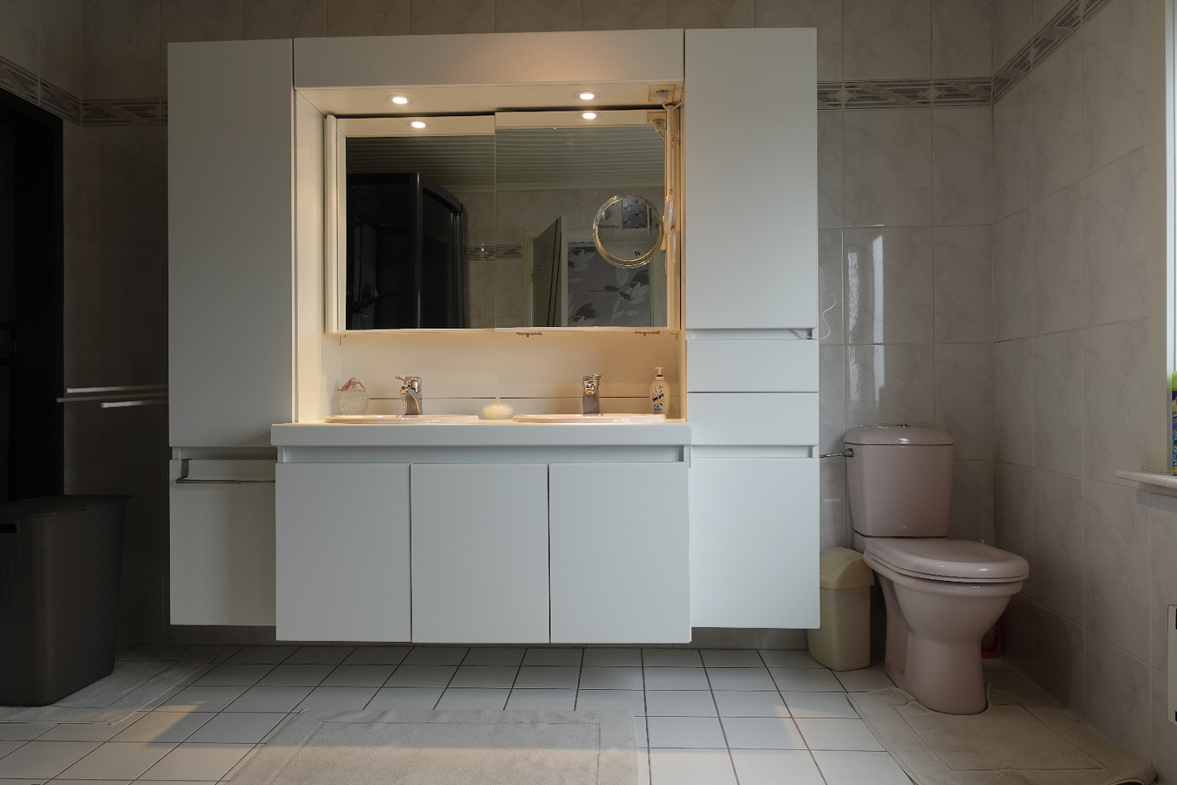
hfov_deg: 73.7
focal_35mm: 24
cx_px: 588
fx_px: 785
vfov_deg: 53.1
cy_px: 392
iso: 125
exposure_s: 1/80
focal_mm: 8.8
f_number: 2.8
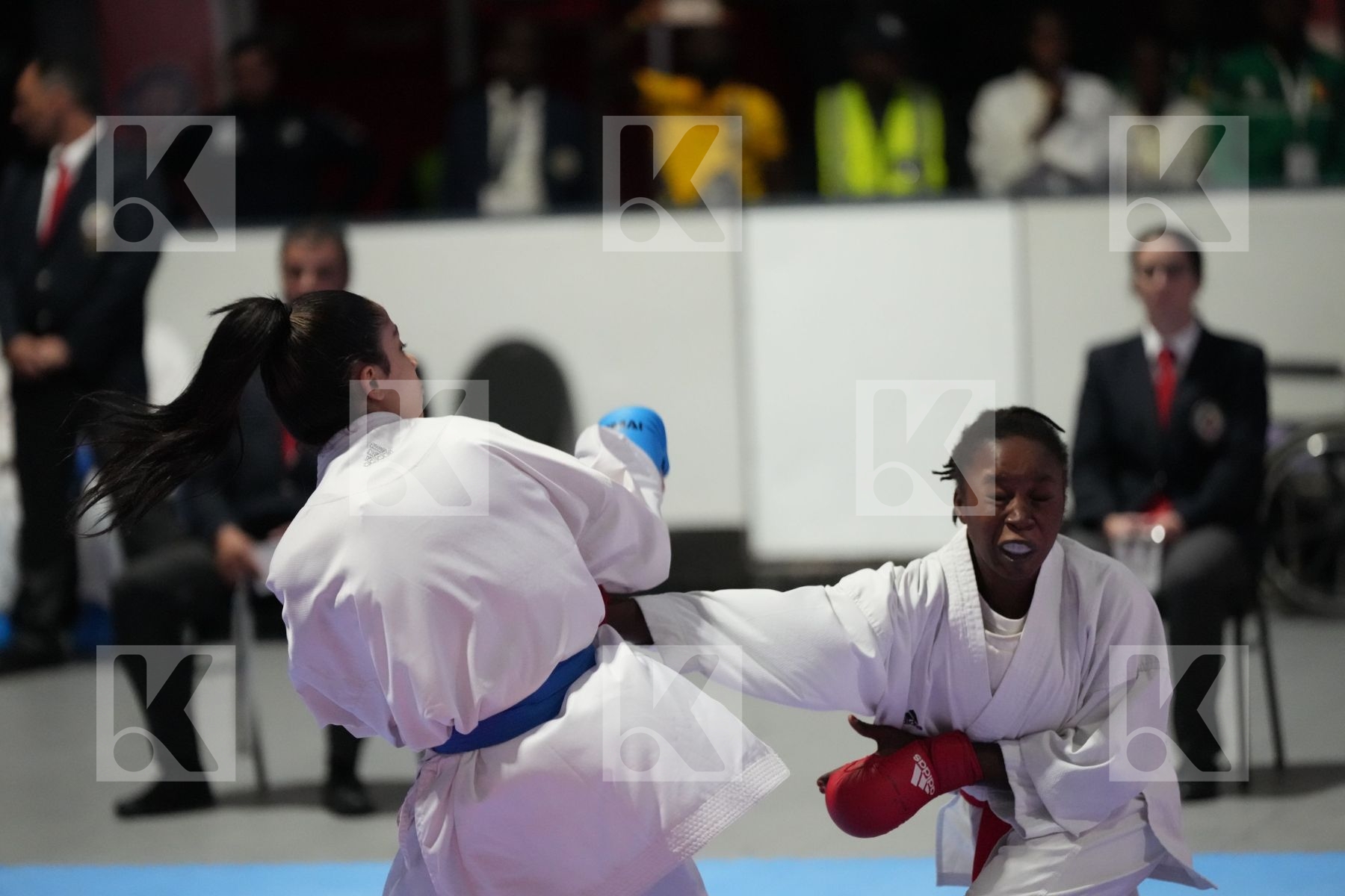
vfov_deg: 8.4
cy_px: 448
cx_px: 672
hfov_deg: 12.6
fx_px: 6089
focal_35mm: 163
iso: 8000
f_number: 2.8
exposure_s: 1/800
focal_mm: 163
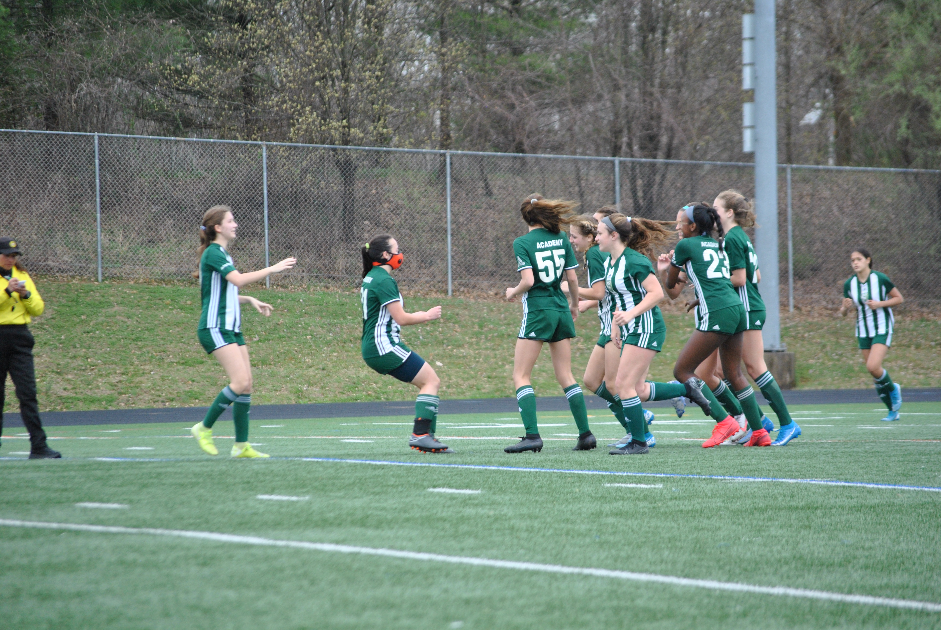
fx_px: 5299
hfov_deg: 10.1
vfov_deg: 6.8
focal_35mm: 202
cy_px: 315
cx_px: 470
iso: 500
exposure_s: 1/500
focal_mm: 135
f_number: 5
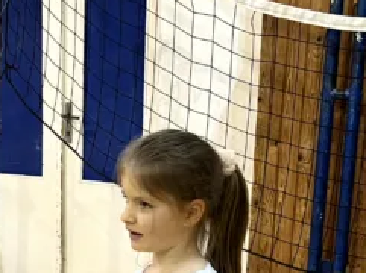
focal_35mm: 83
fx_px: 876
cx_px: 32
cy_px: 306
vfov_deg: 17.1
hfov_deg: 23.0
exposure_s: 1/50
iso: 80
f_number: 1.6
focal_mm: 5.1
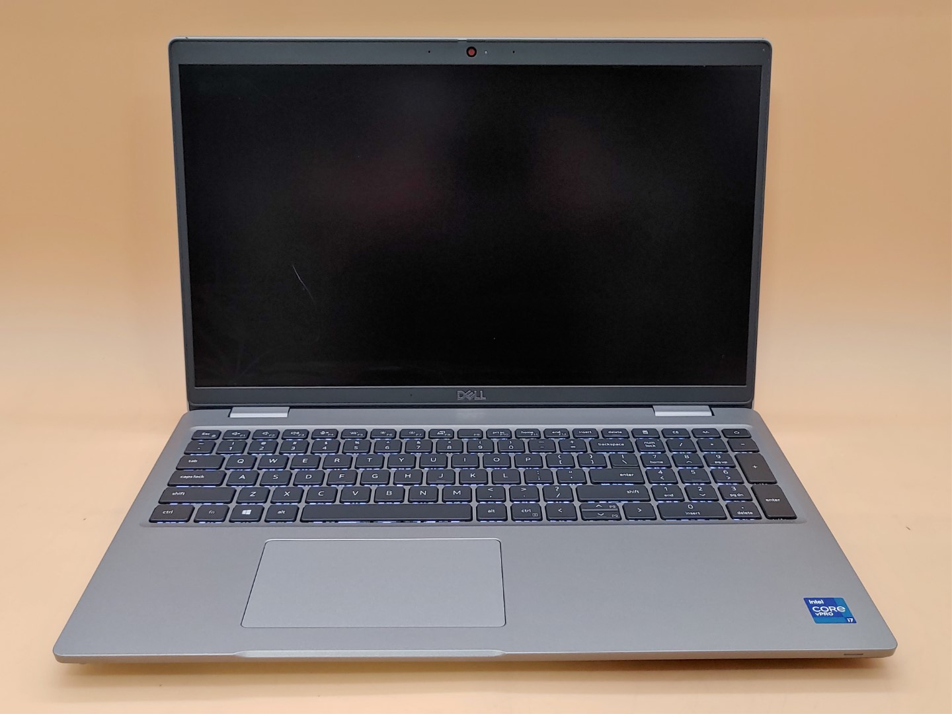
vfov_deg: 39.7
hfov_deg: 51.4
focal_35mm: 36
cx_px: 476
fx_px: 990
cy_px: 357
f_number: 1.8
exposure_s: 1/60
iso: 50
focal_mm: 4.36
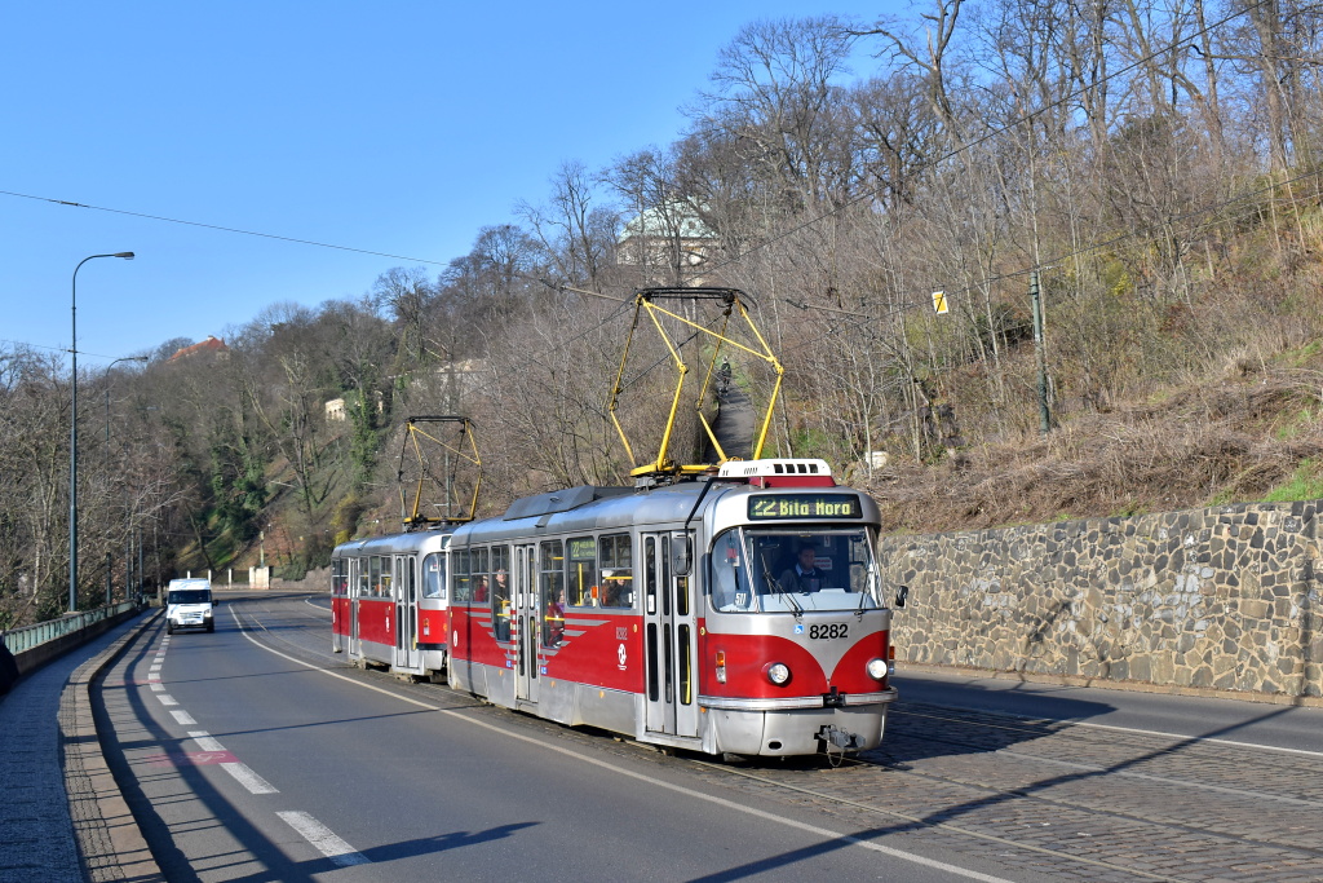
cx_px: 662
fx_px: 1488
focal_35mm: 40
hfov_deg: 47.9
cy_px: 442
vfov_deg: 33.0
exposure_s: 1/1000
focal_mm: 27
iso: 320
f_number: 7.1
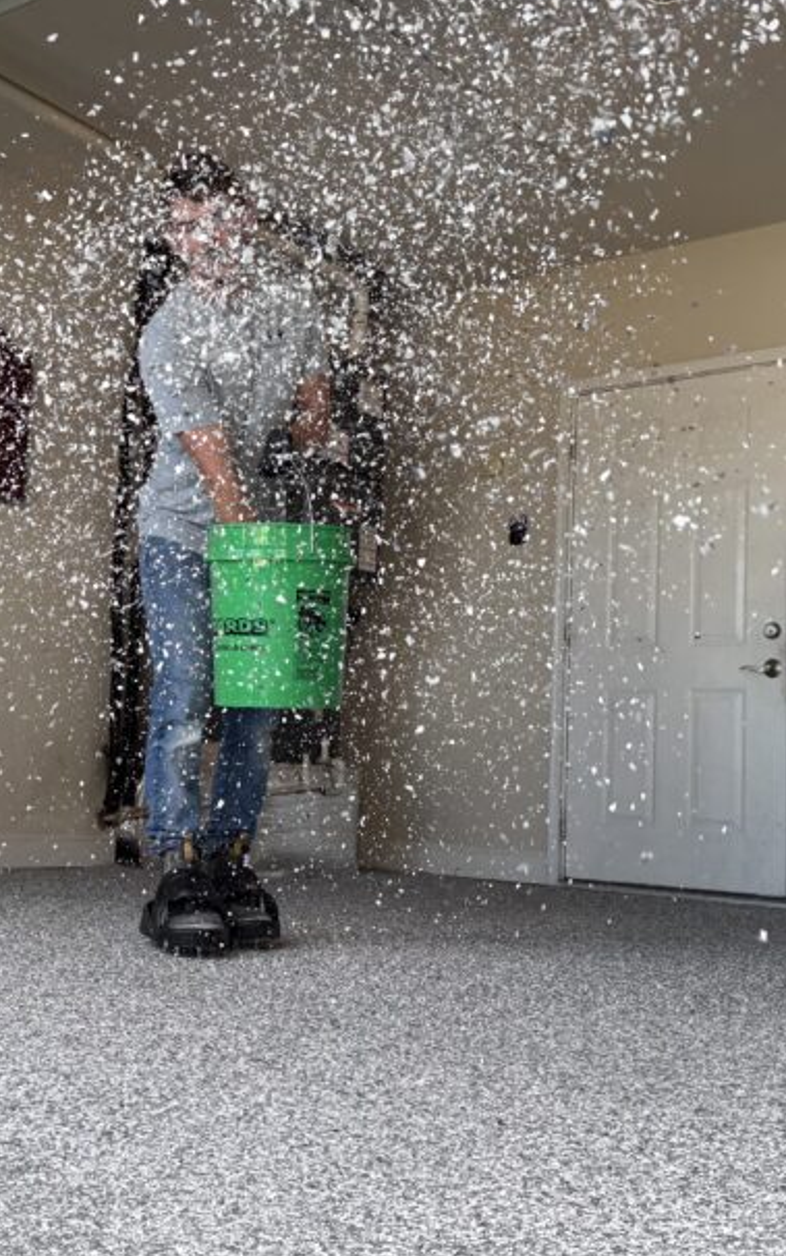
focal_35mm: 43
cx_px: 324
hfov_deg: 29.8
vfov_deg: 46.2
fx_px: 1473
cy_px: 630
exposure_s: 1/405
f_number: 1.78
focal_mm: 6.76
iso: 80
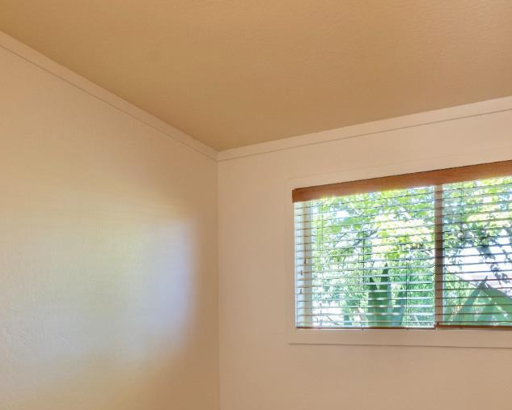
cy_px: 337
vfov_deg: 35.9
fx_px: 606
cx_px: 347
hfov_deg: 45.0
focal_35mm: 40
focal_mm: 18
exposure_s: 1/6
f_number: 16
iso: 200
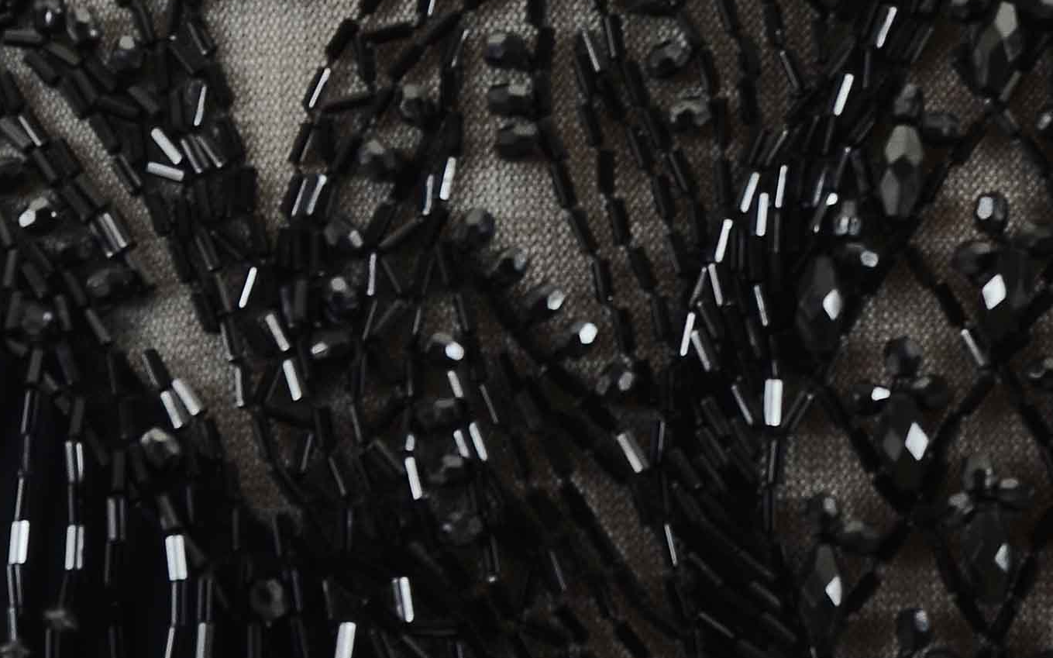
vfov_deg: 2.3
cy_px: 856
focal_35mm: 581
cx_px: 886
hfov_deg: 3.6
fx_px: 16667
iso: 160
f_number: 8
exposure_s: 1/60
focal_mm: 105
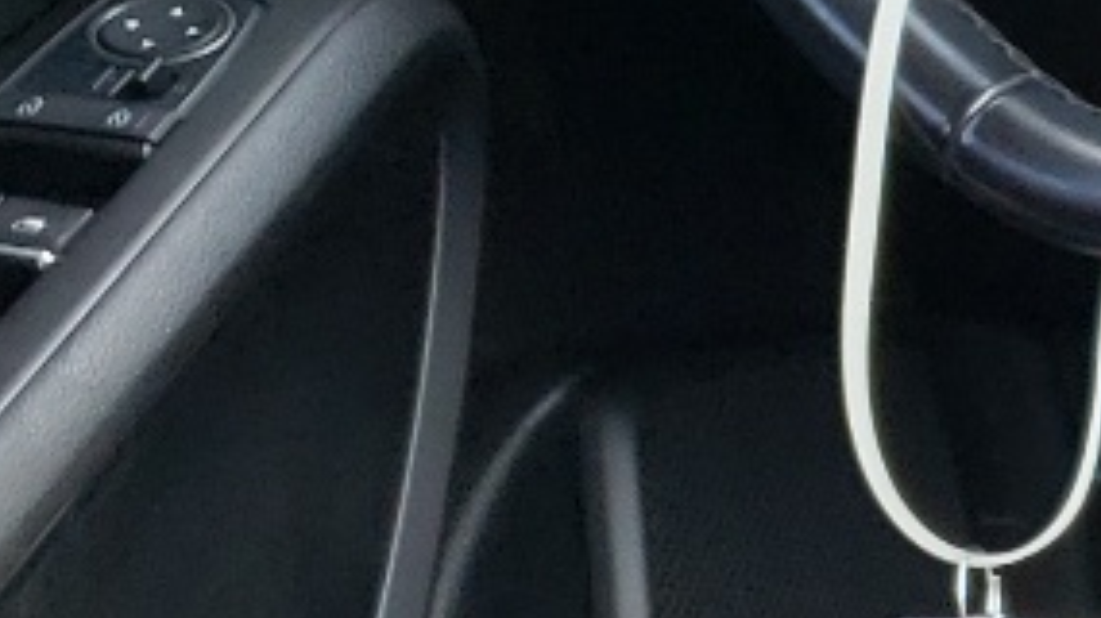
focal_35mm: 159
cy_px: 695
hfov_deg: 11.0
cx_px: 2824
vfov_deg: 7.6
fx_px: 4640
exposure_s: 1/118
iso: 50
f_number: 1.5
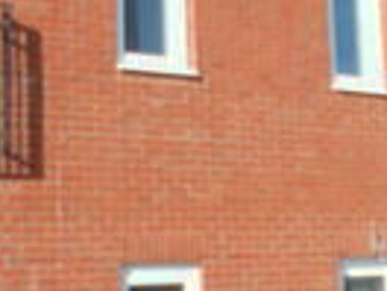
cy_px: -75
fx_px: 1420
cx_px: 393
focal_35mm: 127
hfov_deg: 15.2
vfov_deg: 11.4
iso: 100
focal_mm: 4.3
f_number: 4.1
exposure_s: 1/294
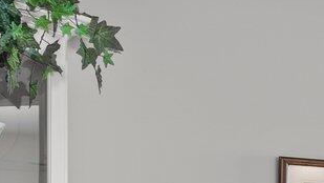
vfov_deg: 10.0
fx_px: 1014
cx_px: 736
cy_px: 260
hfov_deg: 13.9
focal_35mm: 118
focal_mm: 17
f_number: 9
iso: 125
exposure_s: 2
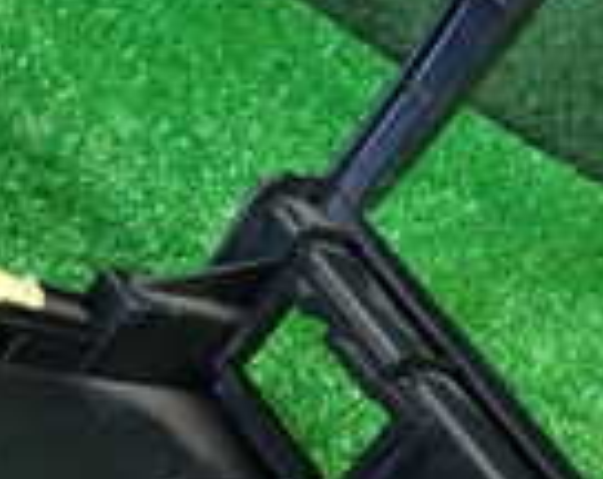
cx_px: 381
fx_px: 1922
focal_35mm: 108
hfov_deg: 17.8
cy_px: 546
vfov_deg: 13.9
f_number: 2
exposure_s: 1/30
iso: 250
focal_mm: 4.5
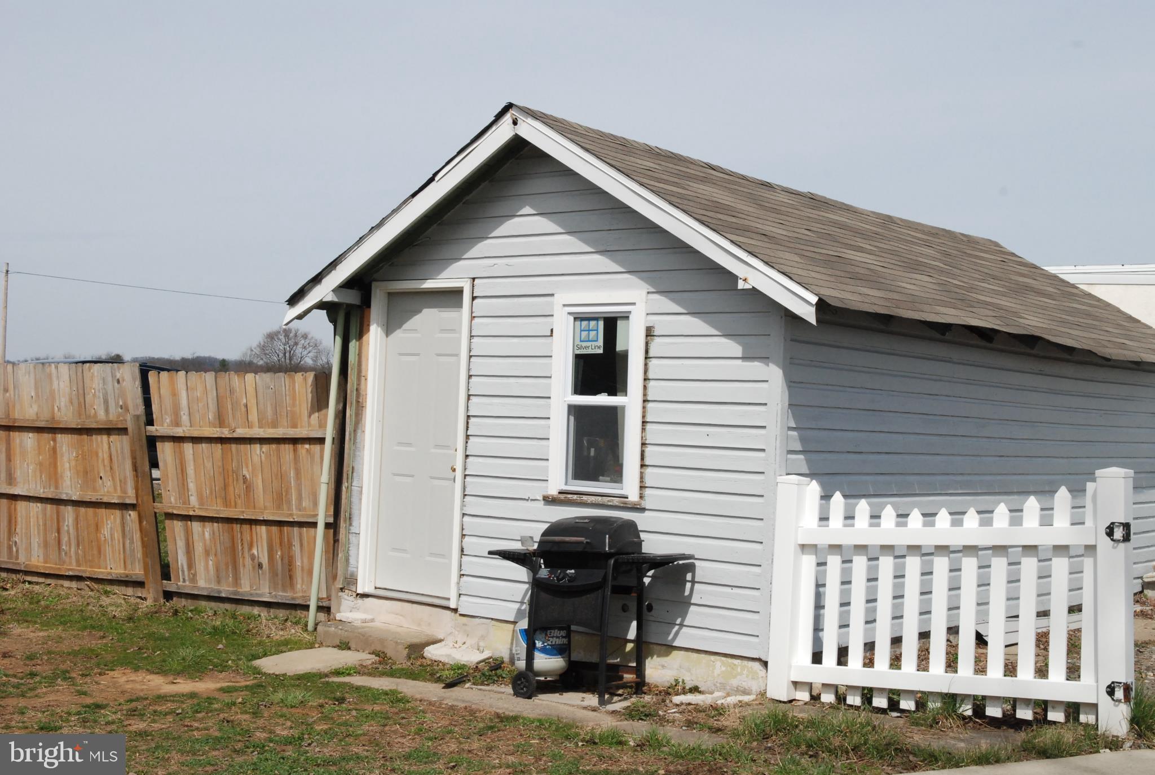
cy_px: 388
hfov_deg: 42.3
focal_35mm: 46
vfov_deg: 29.1
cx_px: 578
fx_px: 1495
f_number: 14
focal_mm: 31
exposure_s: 1/800
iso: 800
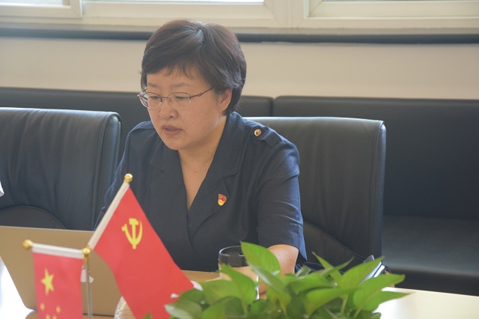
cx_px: 240
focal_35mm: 120
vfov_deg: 11.4
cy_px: 160
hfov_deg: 17.1
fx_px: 1596
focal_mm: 80
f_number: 5.3
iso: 1600
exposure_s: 1/60
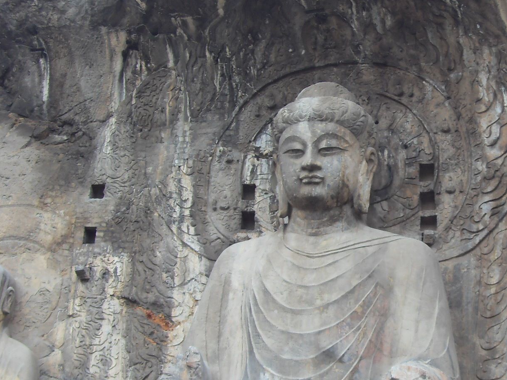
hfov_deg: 29.1
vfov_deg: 22.2
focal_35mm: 66
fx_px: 967
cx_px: 360
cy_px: 226
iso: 100
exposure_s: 1/60
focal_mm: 6.6
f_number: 3.5
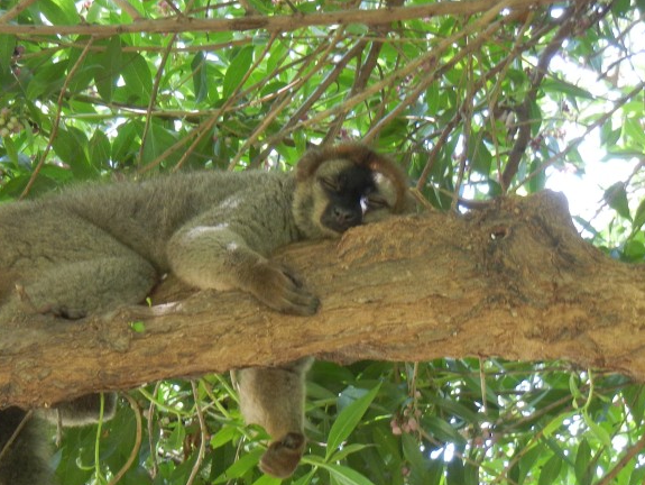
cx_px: 218
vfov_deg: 12.3
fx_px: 2256
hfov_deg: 16.2
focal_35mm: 121
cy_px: 299
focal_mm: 12.2
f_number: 4.1
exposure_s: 1/24.1
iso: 244
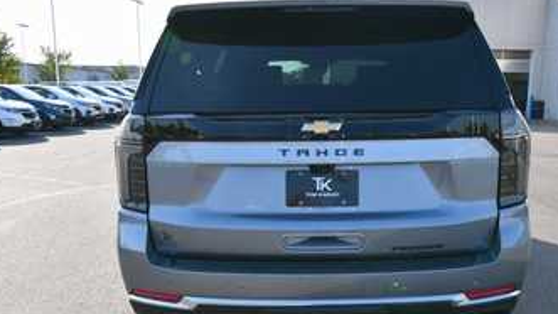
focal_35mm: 38
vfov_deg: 31.1
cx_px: 312
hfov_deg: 52.7
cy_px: 190
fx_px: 562
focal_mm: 20
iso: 200
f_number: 8
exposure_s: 1/250
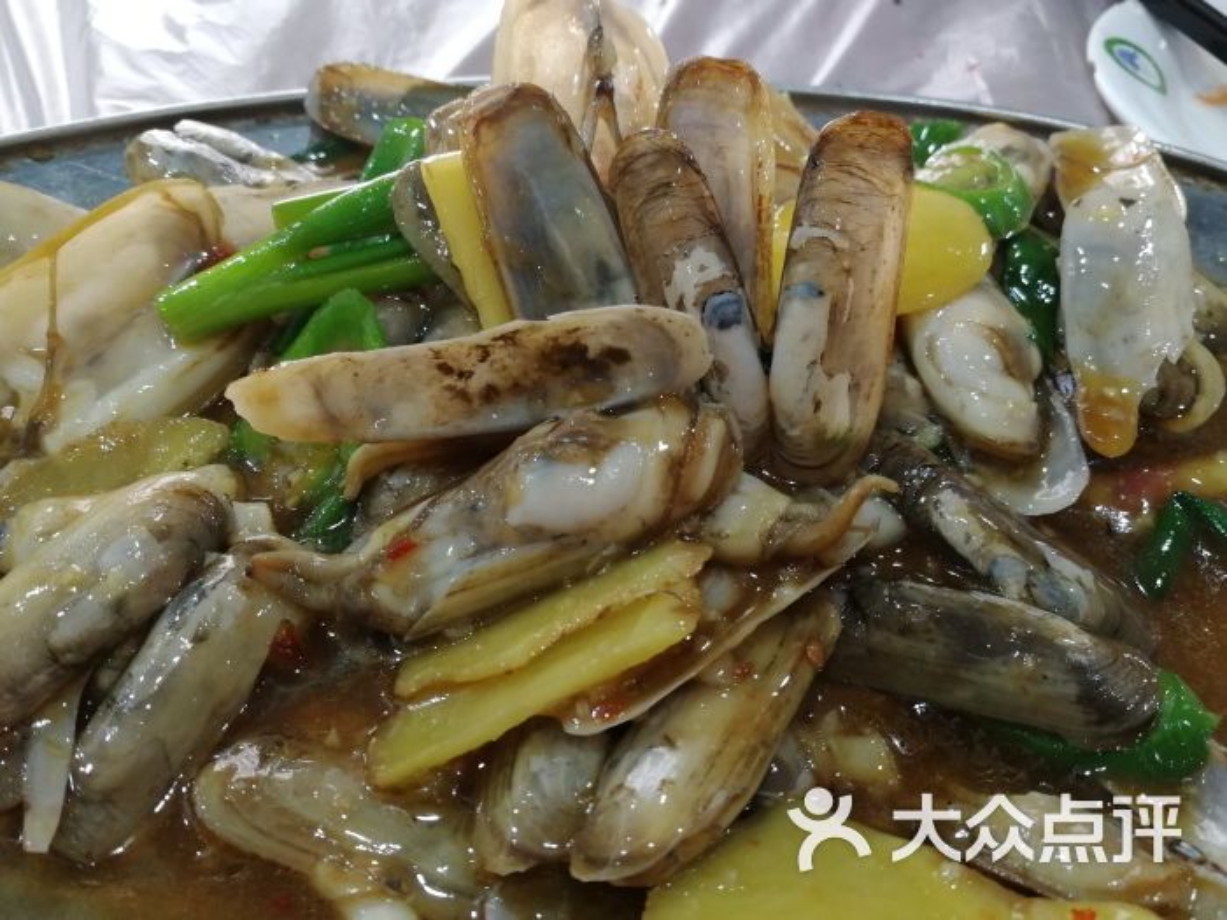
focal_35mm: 27
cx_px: 614
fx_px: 957
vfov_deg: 51.4
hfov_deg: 65.3
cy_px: 460
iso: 200
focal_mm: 3.95
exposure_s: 1/33.3
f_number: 2.2
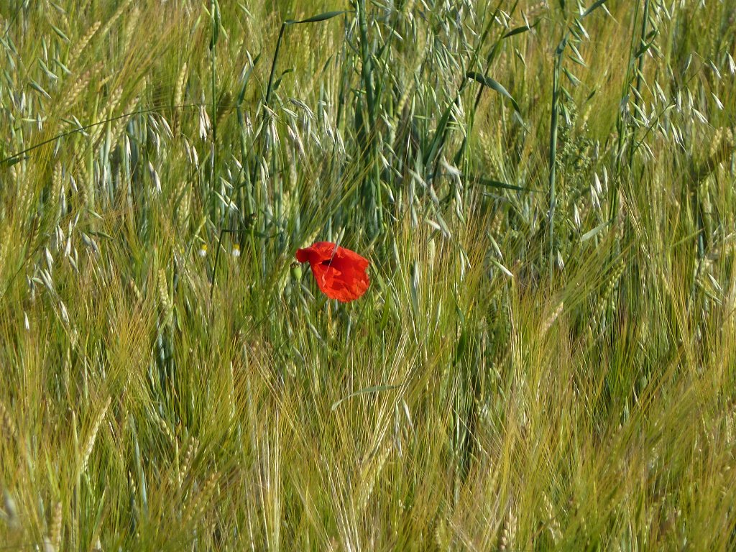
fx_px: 8483
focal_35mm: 399
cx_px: 368
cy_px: 276
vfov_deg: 3.7
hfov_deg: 5.0
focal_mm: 49.2
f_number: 4.9
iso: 80
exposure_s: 1/250
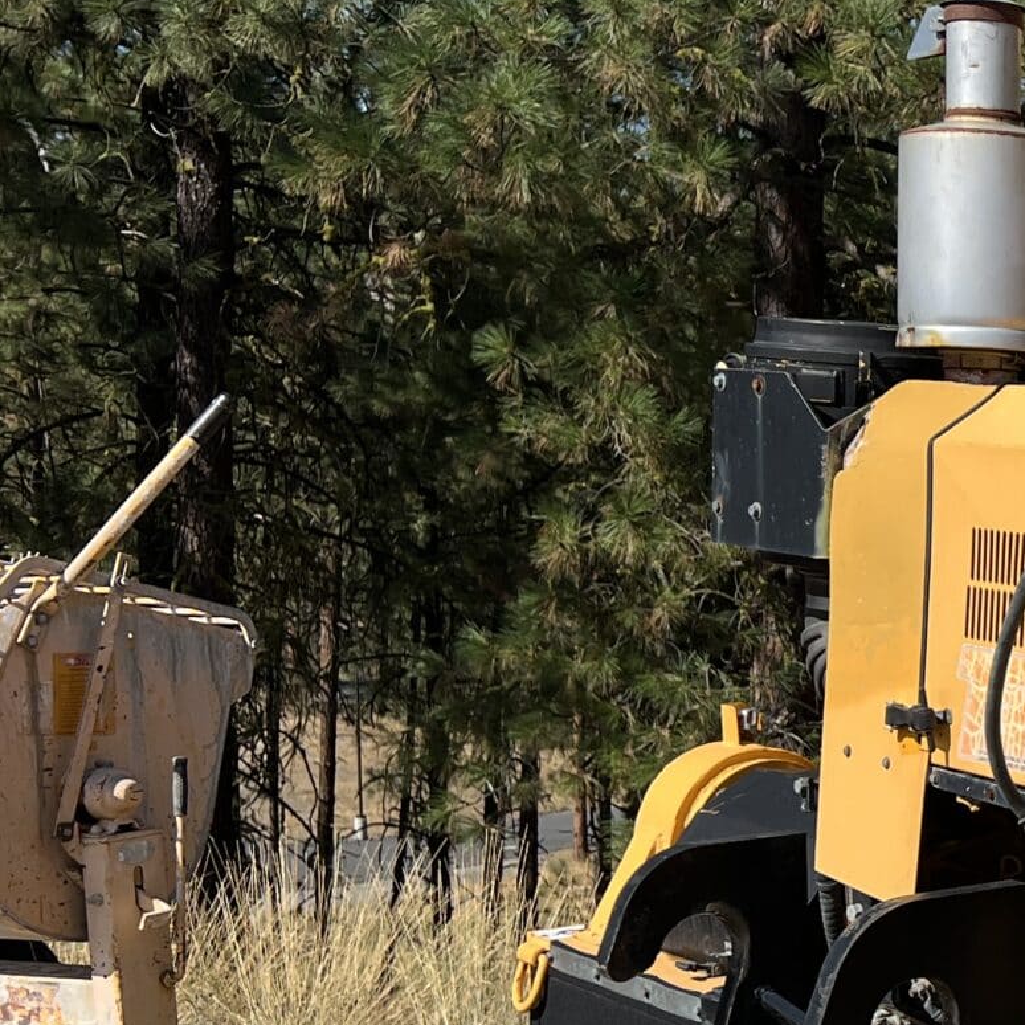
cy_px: 712
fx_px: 2546
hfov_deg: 19.5
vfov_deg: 22.6
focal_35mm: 76
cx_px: 1586
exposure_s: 1/3831
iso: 50
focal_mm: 5.7
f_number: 1.5
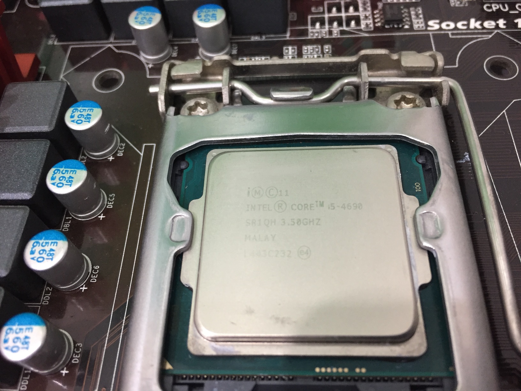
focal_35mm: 29
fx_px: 436
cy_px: 196
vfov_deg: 48.2
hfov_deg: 61.7
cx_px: 260
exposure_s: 1/33
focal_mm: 4.15
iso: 160
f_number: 2.2
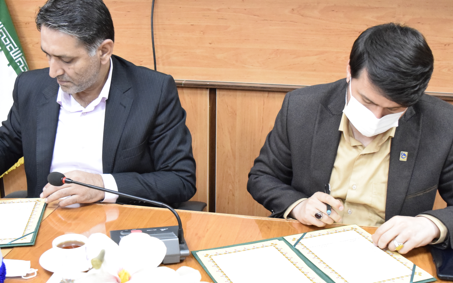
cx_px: 208
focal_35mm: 51
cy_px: 177
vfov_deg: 25.3
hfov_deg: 39.5
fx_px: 630
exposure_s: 1/125
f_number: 3.8
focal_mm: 22
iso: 5000
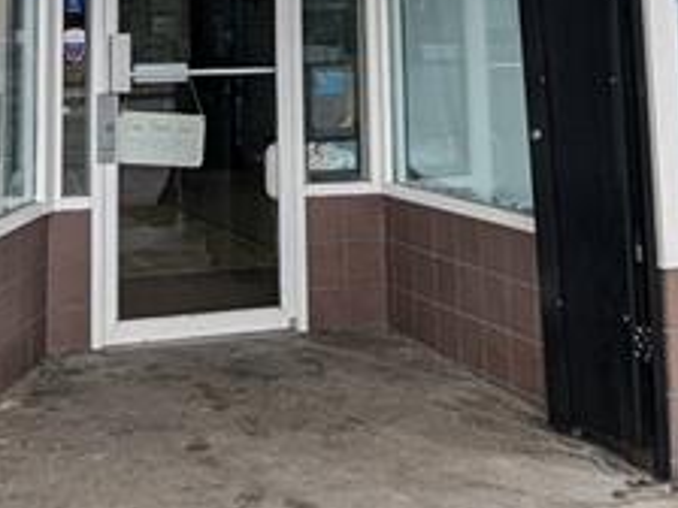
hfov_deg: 26.5
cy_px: -242
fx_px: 1430
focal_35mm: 73
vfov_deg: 18.1
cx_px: 224
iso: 39
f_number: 2.2
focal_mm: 2.35
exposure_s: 1/109
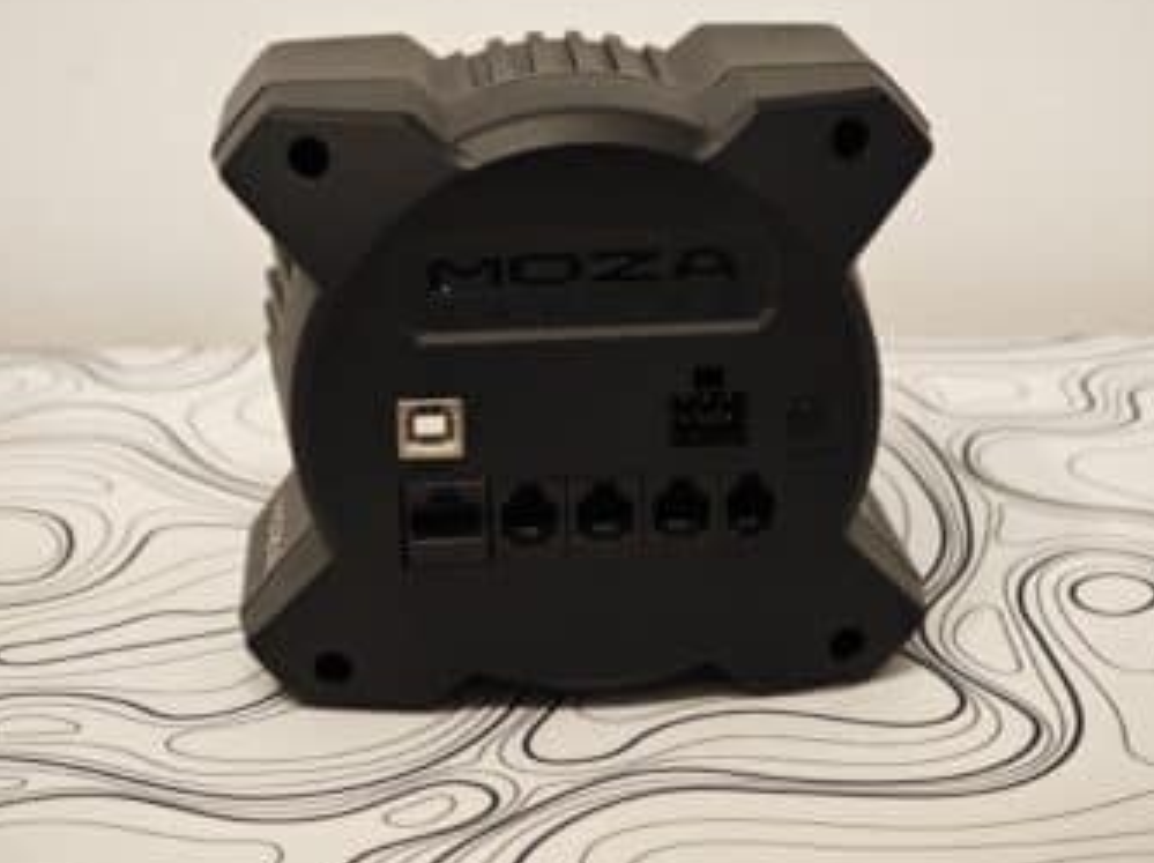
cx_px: 603
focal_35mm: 88
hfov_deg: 22.3
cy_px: 400
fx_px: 2931
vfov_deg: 16.7
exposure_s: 1/100
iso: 1000
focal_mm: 12.28
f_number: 1.8
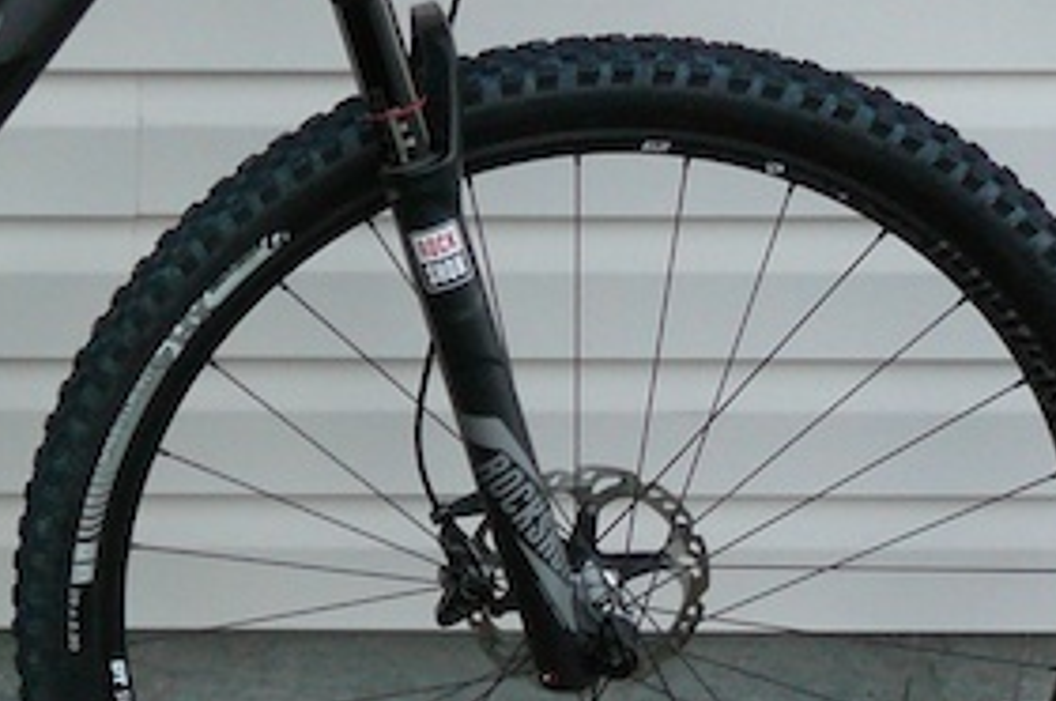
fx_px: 3574
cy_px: 426
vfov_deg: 11.2
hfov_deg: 16.0
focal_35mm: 122
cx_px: -272
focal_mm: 6.1
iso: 160
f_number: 3.1
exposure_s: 1/30
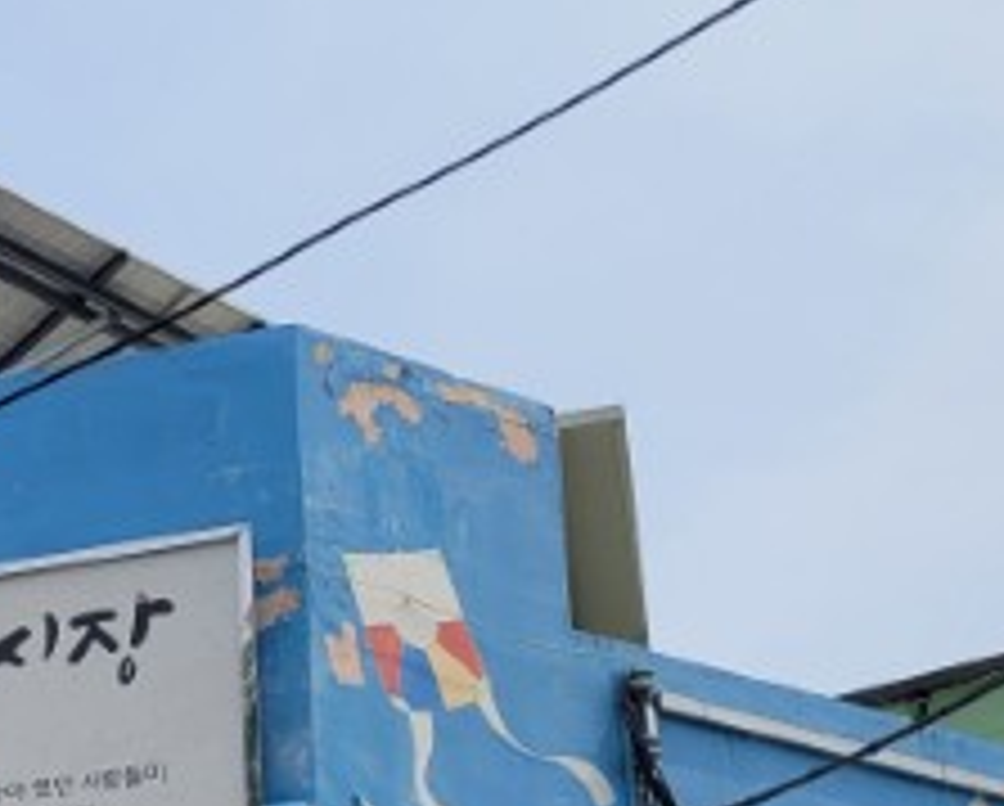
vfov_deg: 15.0
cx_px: -299
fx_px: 2886
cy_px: 1126
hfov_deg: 18.4
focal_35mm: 97
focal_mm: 5.4
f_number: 1.8
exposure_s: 1/3229
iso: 40
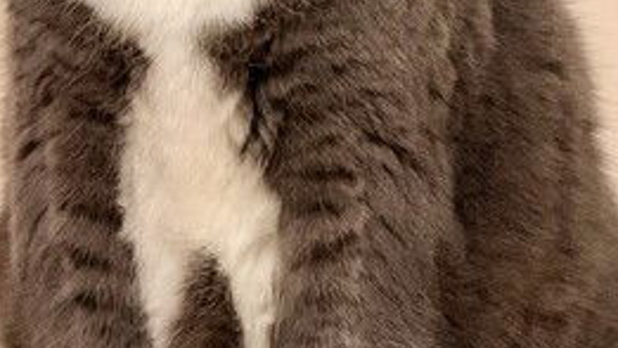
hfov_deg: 7.2
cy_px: -33
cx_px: 242
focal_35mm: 300
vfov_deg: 4.0
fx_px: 4918
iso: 640
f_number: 2.8
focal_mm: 15.66
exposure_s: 1/60
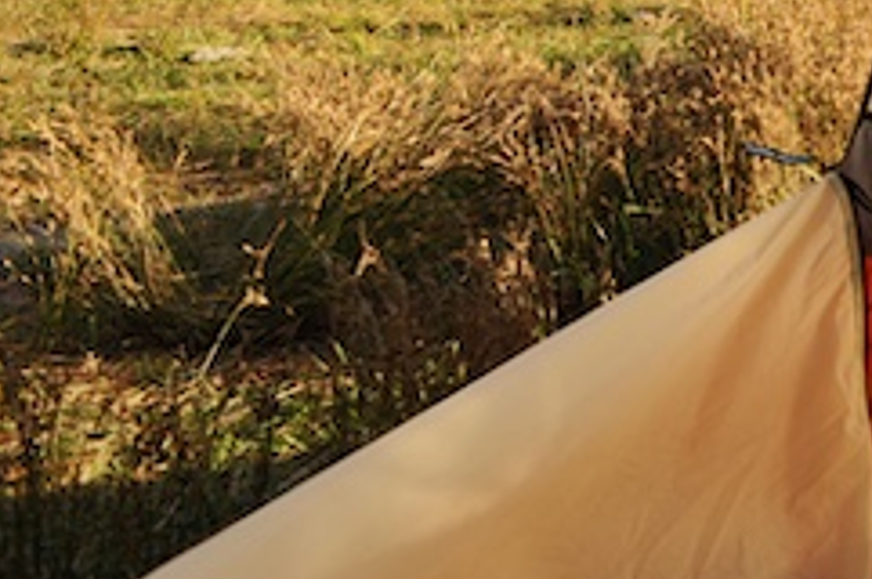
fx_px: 2008
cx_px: 1588
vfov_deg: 14.1
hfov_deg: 18.7
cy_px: -537
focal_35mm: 83
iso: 160
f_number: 6.3
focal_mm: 20
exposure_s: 1/160
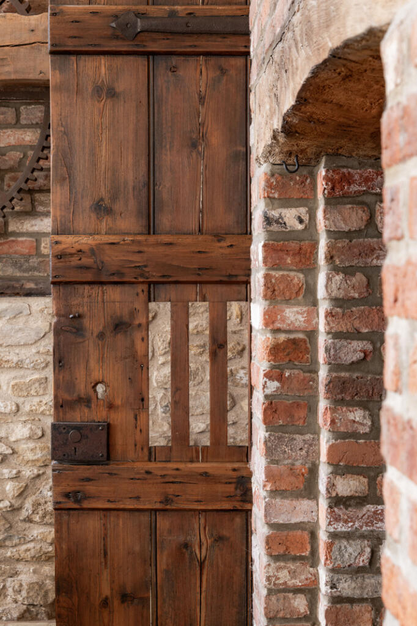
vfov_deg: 32.4
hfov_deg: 21.9
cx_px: 208
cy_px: 313
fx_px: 1078
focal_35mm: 62
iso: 200
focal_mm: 62
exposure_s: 1.3
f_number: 10
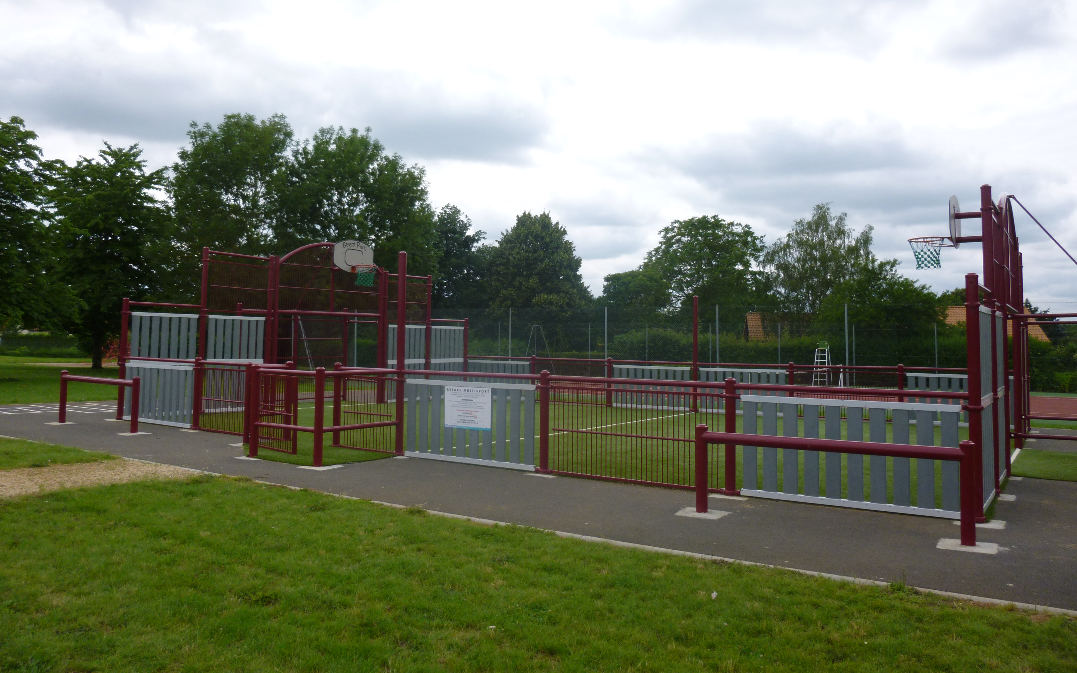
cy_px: 279
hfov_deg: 68.4
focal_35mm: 27
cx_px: 540
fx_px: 793
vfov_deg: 45.8
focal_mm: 4.5
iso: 100
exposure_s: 1/800
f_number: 3.1
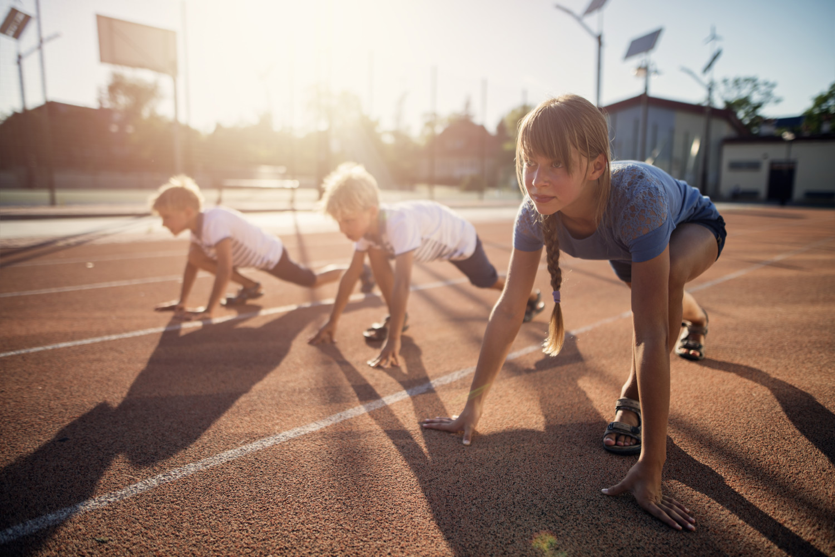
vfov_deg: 53.2
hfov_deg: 73.7
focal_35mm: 24
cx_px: 418
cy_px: 278
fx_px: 557
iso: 64
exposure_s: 1/3200
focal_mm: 24
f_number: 1.4
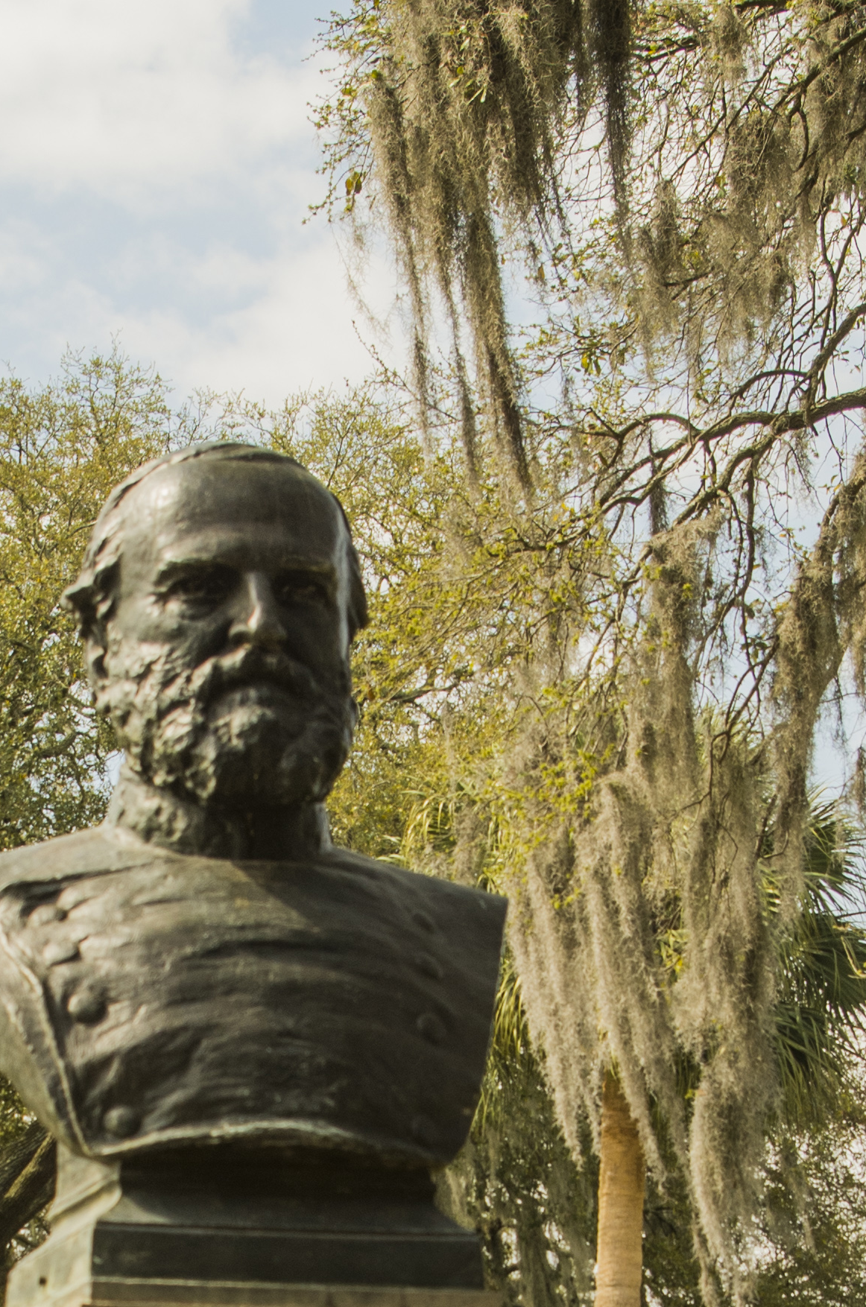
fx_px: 4276
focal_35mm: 118
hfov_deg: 11.6
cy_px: 1402
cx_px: 282
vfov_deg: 16.9
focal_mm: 28.13
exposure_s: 1/200
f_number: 7.1
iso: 200
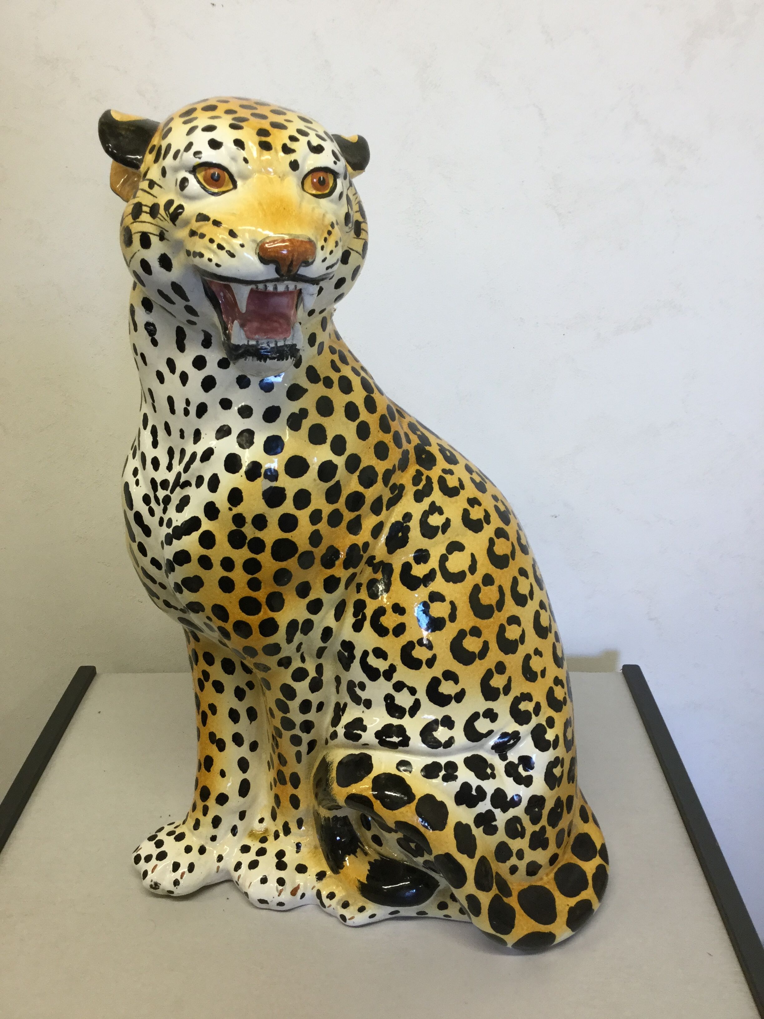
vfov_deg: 58.4
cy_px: 510
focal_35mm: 31
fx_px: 912
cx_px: 382
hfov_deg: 45.4
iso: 40
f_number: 2.4
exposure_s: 1/33
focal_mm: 3.3
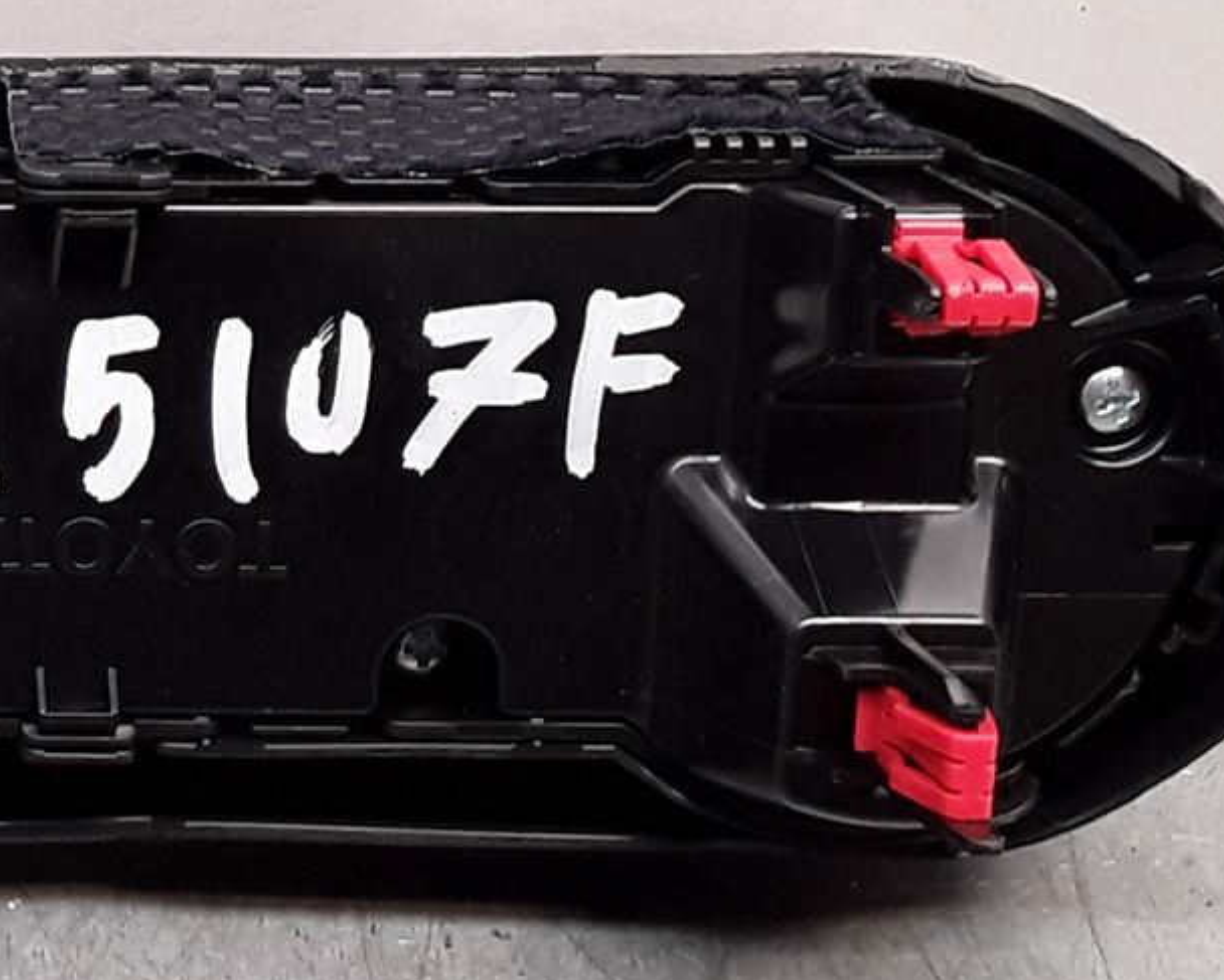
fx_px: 3334
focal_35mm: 92
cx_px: -294
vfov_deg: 16.7
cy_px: 429
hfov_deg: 19.4
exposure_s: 1/50
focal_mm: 2.91
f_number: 1.9
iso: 64
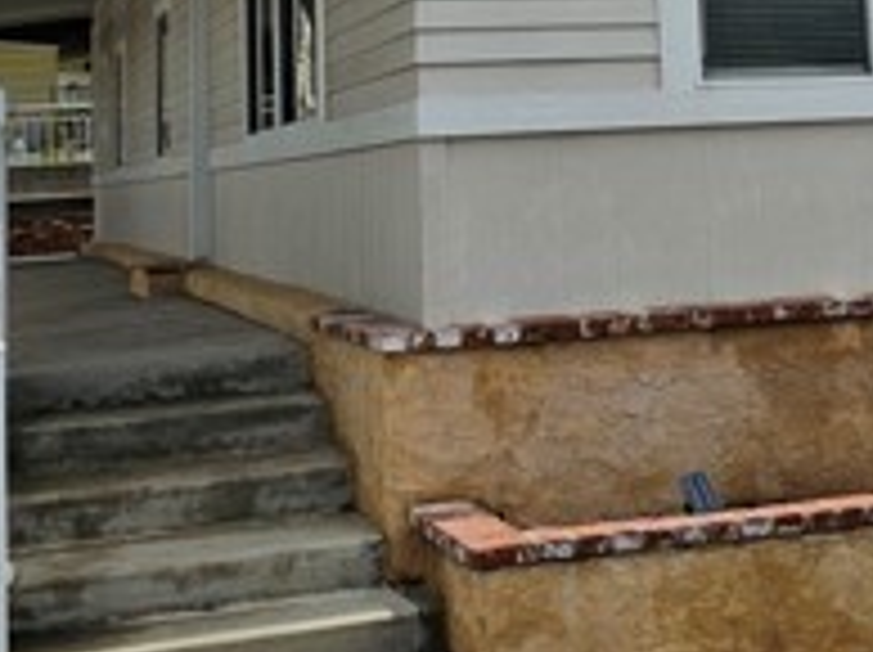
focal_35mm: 76
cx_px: 706
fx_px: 1914
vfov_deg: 18.5
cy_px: -103
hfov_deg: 25.2
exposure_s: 1/1205
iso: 10
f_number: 1.7
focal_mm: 6.3
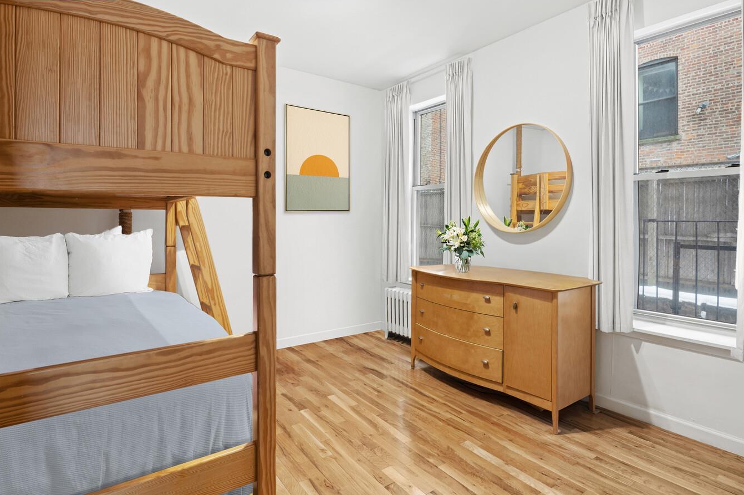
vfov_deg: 64.4
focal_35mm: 19
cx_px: 399
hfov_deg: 86.8
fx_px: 392
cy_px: 227
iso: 400
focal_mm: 17
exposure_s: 1
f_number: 10
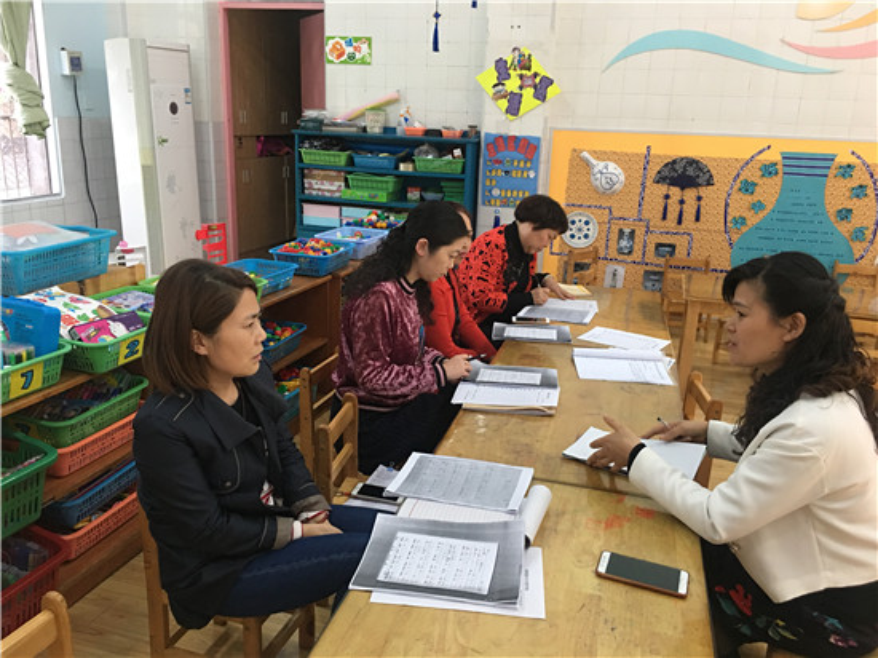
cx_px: 439
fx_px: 735
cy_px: 329
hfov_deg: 61.7
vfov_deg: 48.2
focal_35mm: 29
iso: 100
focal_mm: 4.15
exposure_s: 1/17
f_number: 2.2
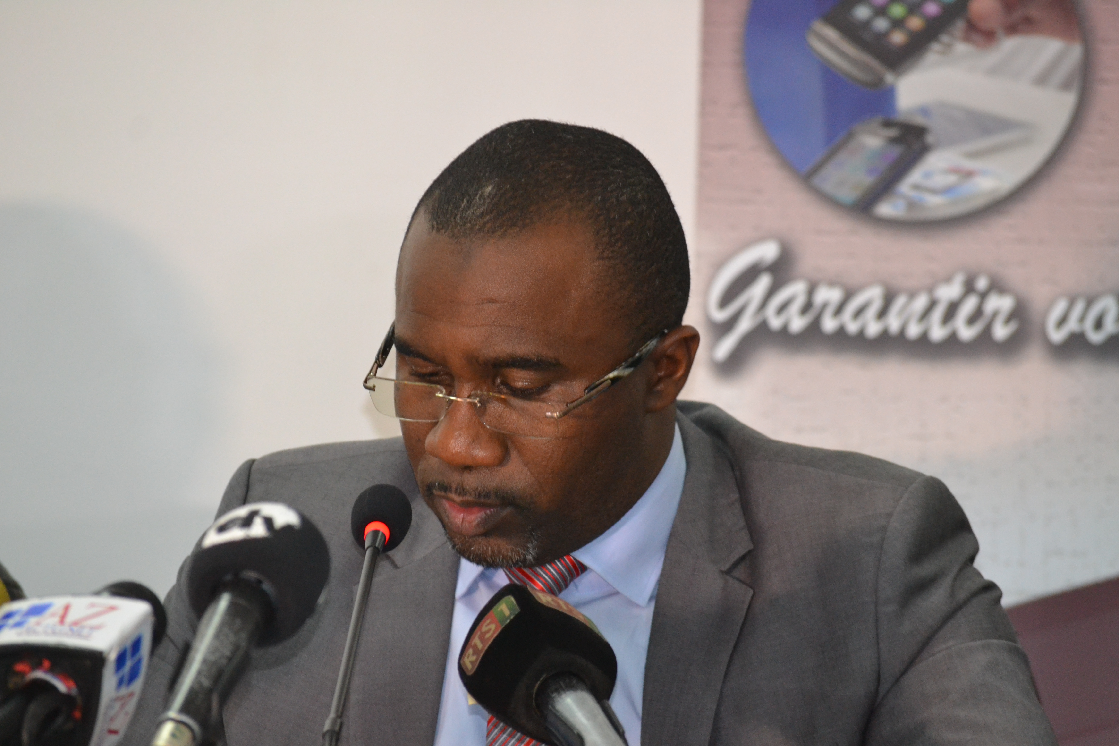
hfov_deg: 8.9
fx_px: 7226
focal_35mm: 232
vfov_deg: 5.9
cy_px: 373
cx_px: 560
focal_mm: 155
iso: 1800
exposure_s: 1/60
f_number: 5
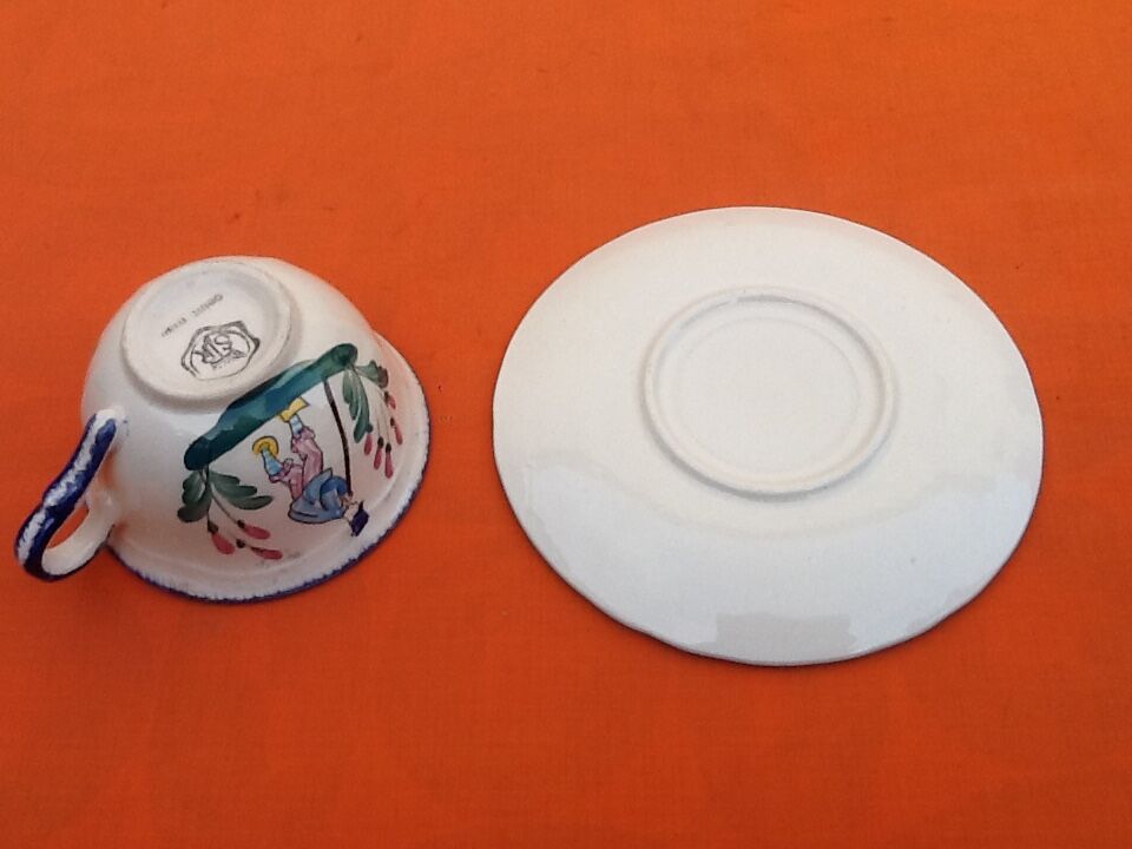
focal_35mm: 44
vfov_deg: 32.9
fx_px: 1439
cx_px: 566
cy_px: 424
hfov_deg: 42.9
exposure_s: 1/126
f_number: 2.4
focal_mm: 2.03
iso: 40
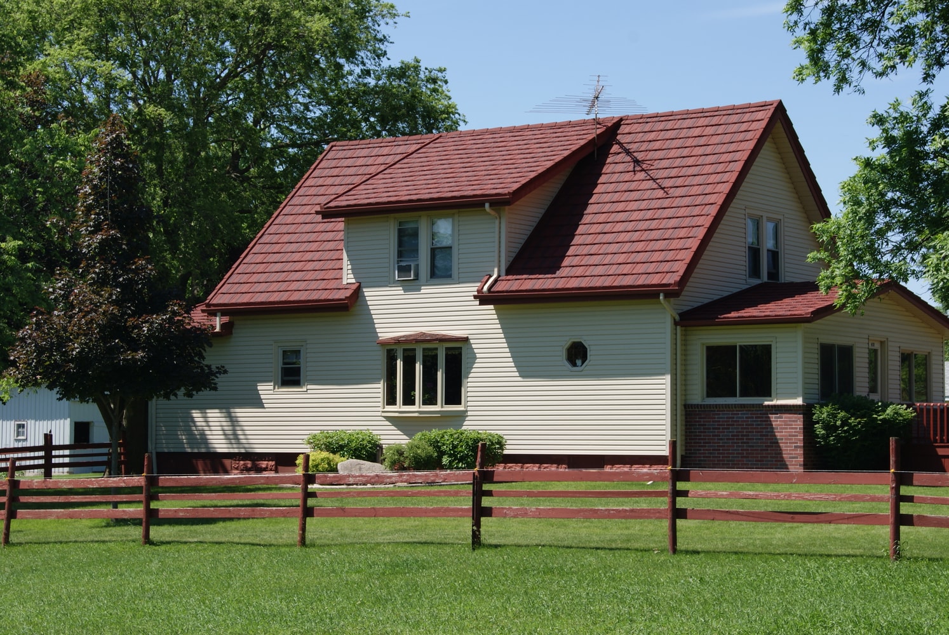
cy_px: 318
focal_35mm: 82
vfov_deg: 16.6
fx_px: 2177
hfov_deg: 24.6
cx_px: 474
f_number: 11
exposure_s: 1/125
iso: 100
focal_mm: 55
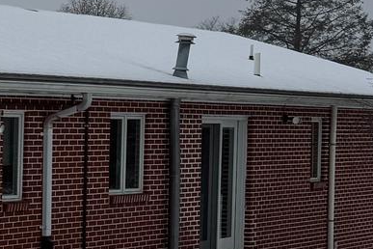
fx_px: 1368
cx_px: -408
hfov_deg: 13.1
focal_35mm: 132
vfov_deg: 10.4
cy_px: 209
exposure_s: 1/9009
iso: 80
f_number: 1.78
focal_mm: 6.76
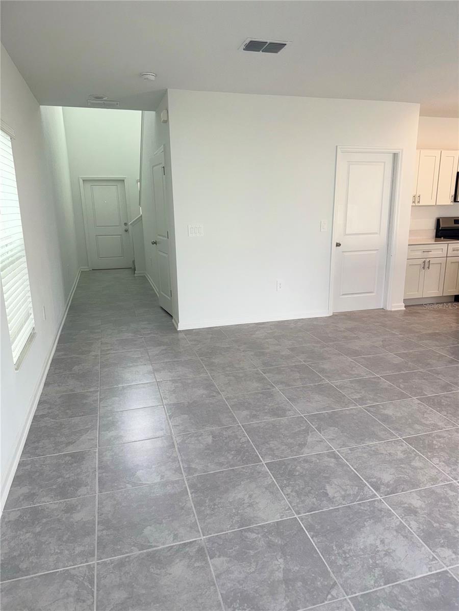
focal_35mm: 24
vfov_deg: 71.6
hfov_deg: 56.8
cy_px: 306
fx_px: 424
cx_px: 230
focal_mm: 6.76
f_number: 1.78
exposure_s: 1/190
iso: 50
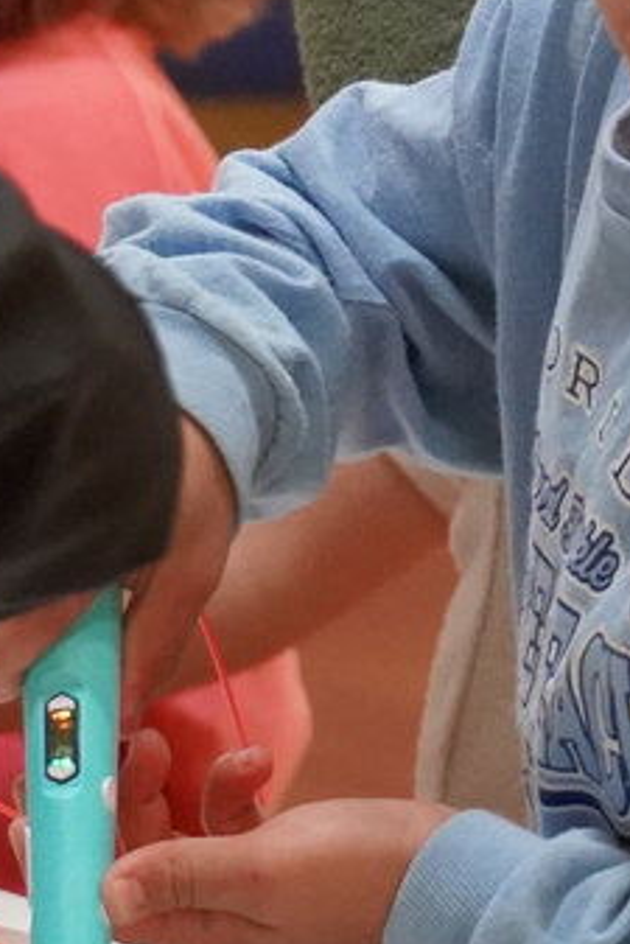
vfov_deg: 2.5
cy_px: 165
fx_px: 21973
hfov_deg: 1.6
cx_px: 645
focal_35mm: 838
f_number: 5.6
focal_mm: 184
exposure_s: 1/320
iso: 12800
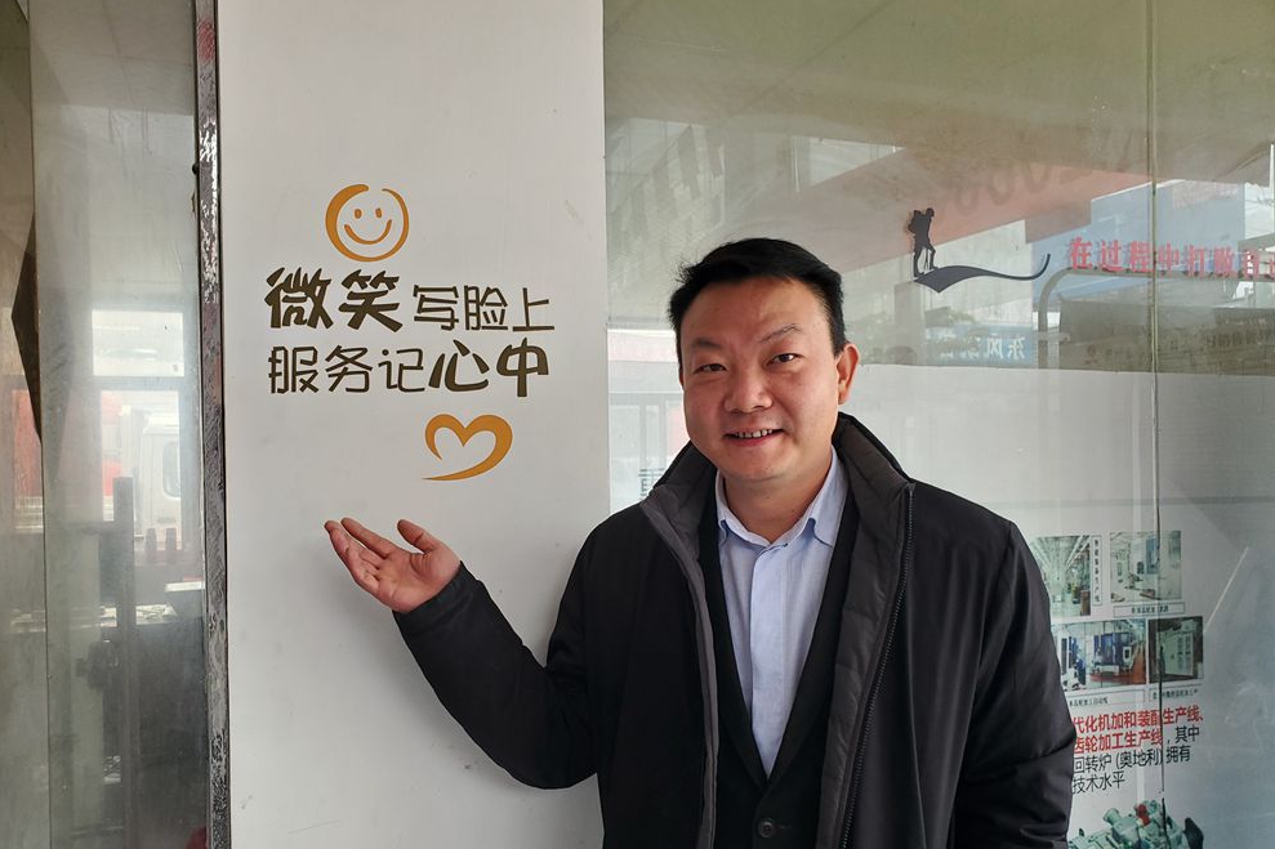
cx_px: 618
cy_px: 468
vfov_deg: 46.3
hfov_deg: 65.5
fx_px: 991
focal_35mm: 28
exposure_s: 1/100
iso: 160
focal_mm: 4.3
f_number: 2.4
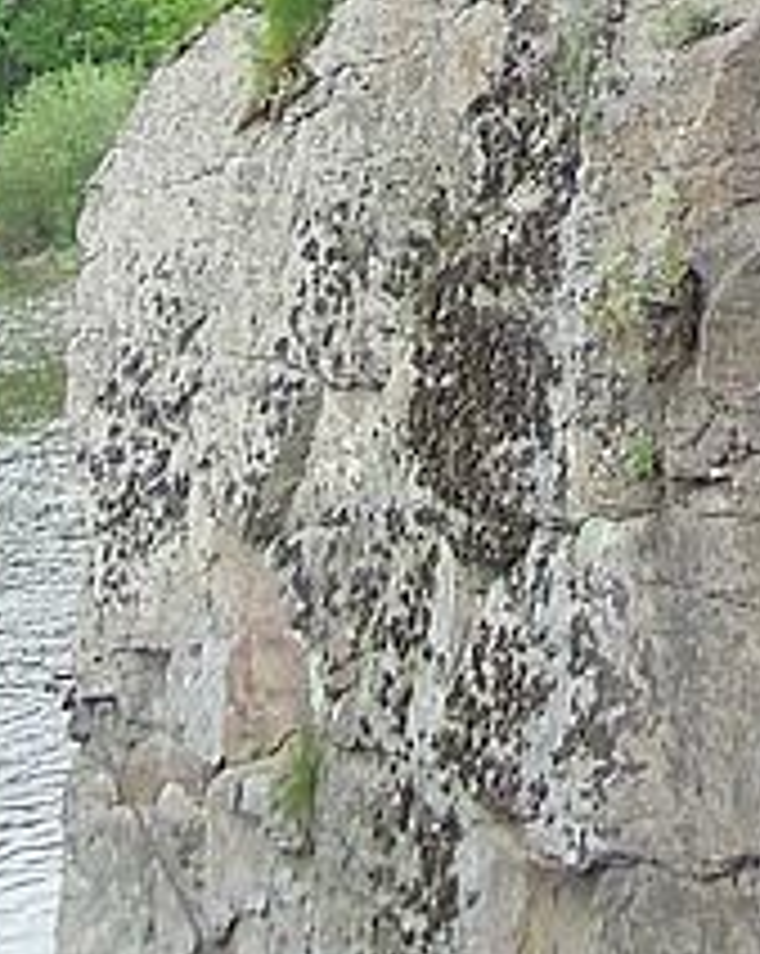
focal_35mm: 74
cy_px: -518
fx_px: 2085
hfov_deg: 19.1
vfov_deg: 21.3
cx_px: 985
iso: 160
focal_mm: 4.3
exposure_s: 1/160
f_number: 2.8
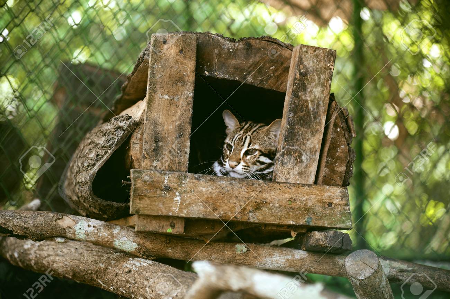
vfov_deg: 11.4
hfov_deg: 17.1
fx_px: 1499
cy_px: 150
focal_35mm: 120
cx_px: 225
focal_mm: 120
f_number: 4
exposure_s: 1/50
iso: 280
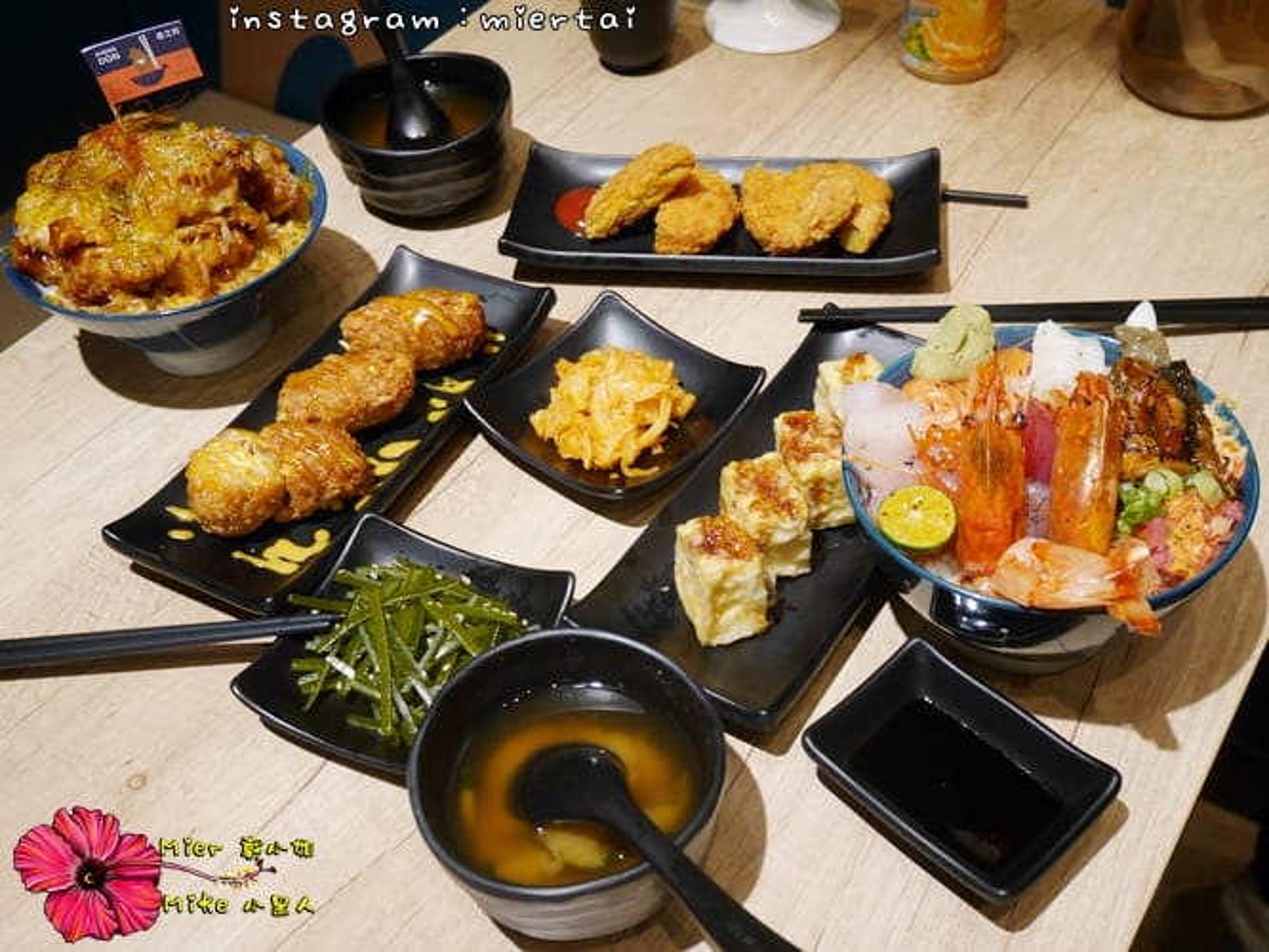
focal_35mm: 40
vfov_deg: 36.0
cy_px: 476
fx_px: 1467
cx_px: 634
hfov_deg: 46.8
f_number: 4.6
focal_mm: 20
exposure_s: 1/60
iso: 1000
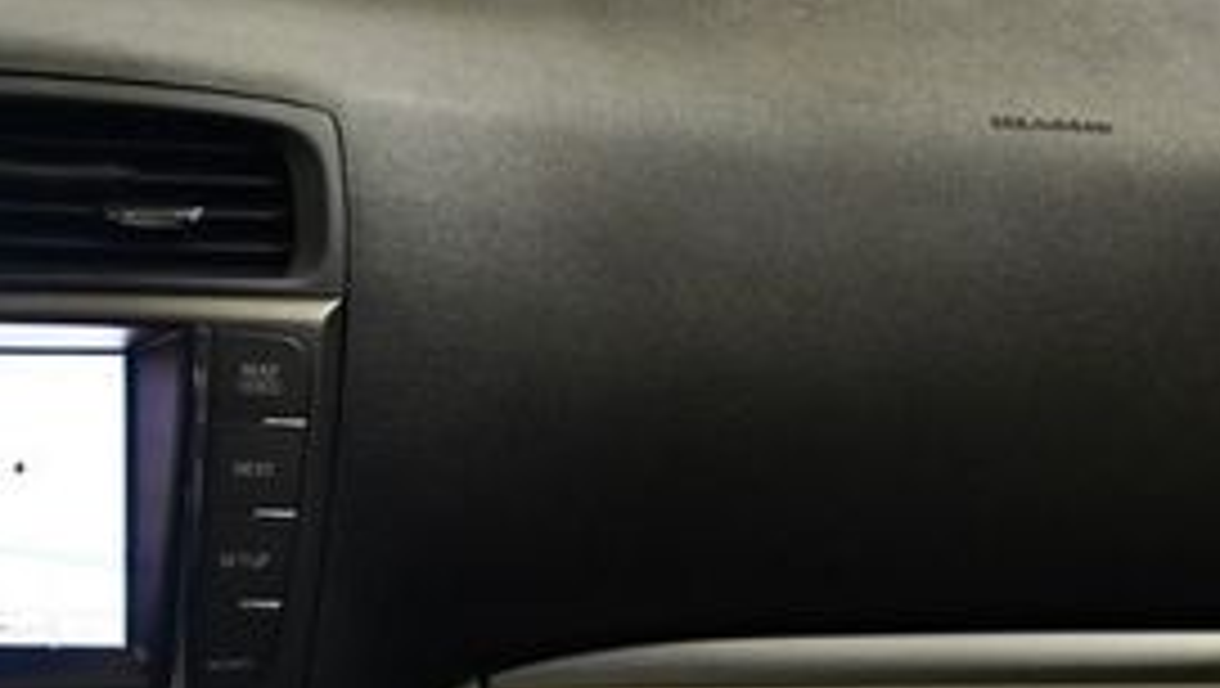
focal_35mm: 89
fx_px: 2882
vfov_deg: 13.5
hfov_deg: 22.6
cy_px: 666
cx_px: -113
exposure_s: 1/125
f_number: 3.5
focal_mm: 18
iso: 1800
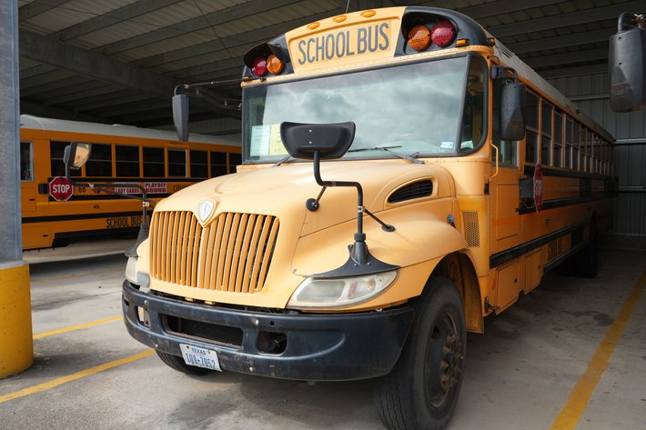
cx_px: 323
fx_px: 502
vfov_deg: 46.4
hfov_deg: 65.5
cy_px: 215
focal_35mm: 28
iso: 100
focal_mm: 28
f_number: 5
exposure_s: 1/250
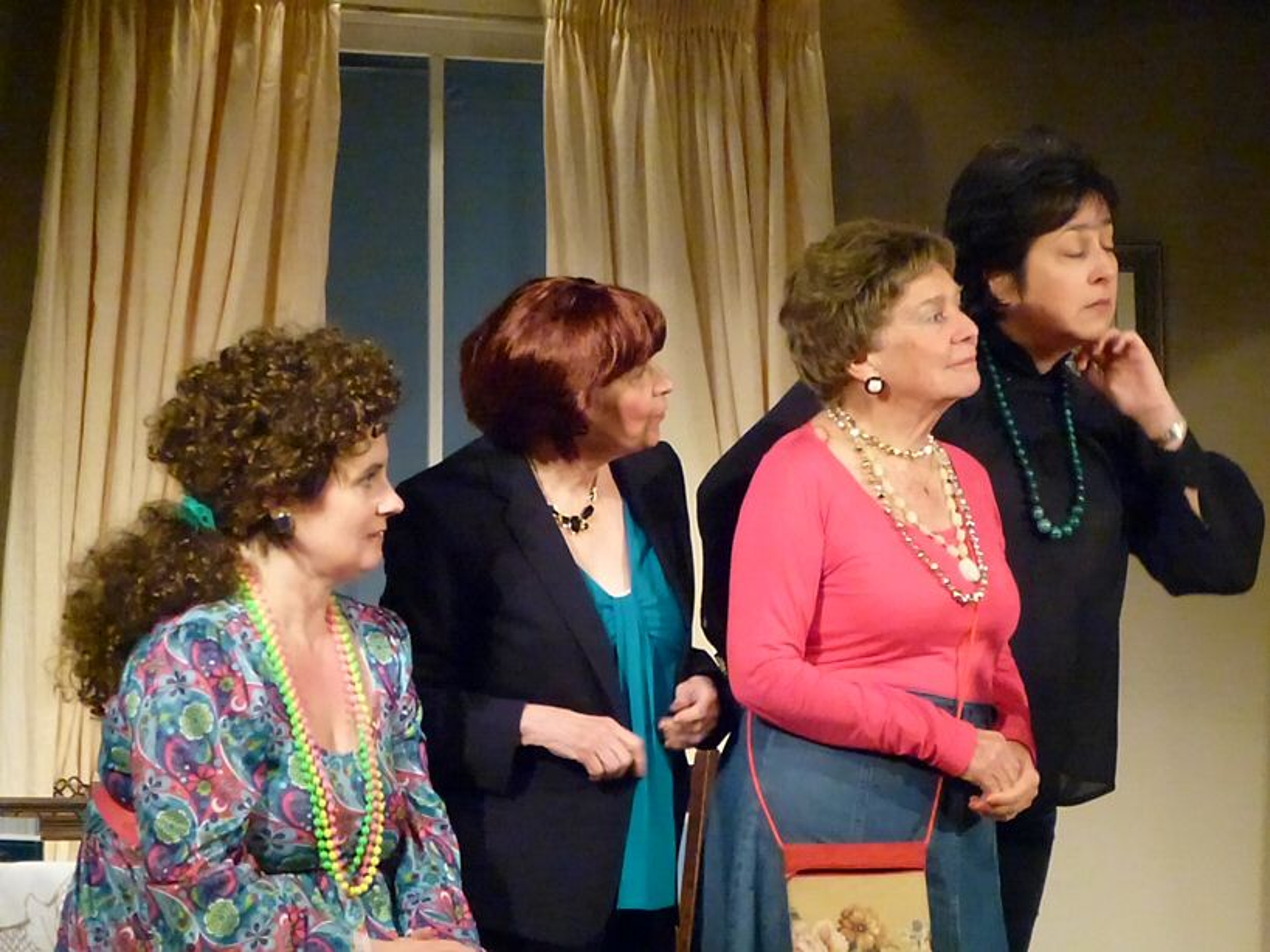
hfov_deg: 11.8
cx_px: 635
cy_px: 476
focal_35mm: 168
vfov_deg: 8.8
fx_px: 6163
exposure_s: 1/50
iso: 3200
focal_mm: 30.1
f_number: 5.4
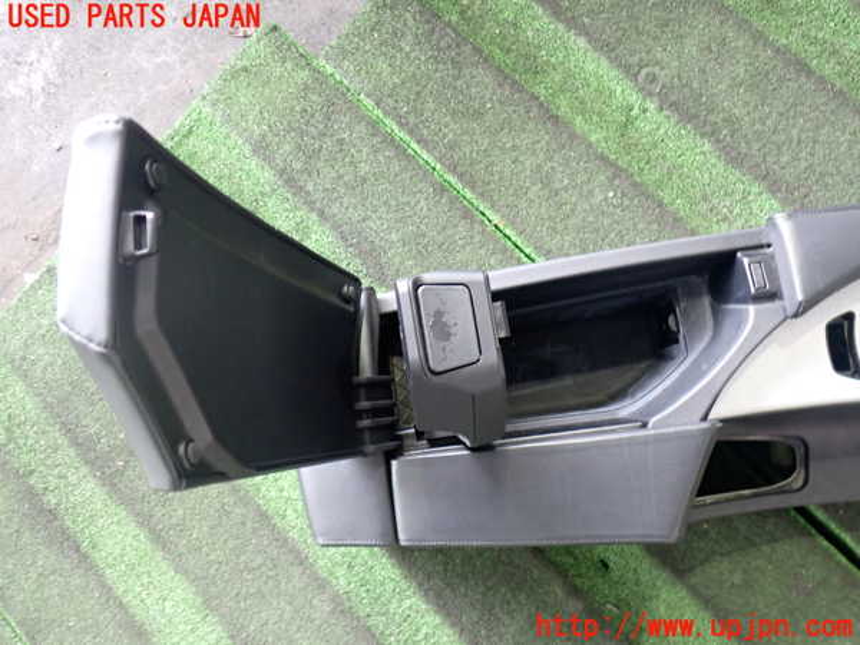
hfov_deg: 60.0
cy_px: 322
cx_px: 430
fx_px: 745
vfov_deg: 46.8
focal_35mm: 30
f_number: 2.3
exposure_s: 1/30
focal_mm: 5.4
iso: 500
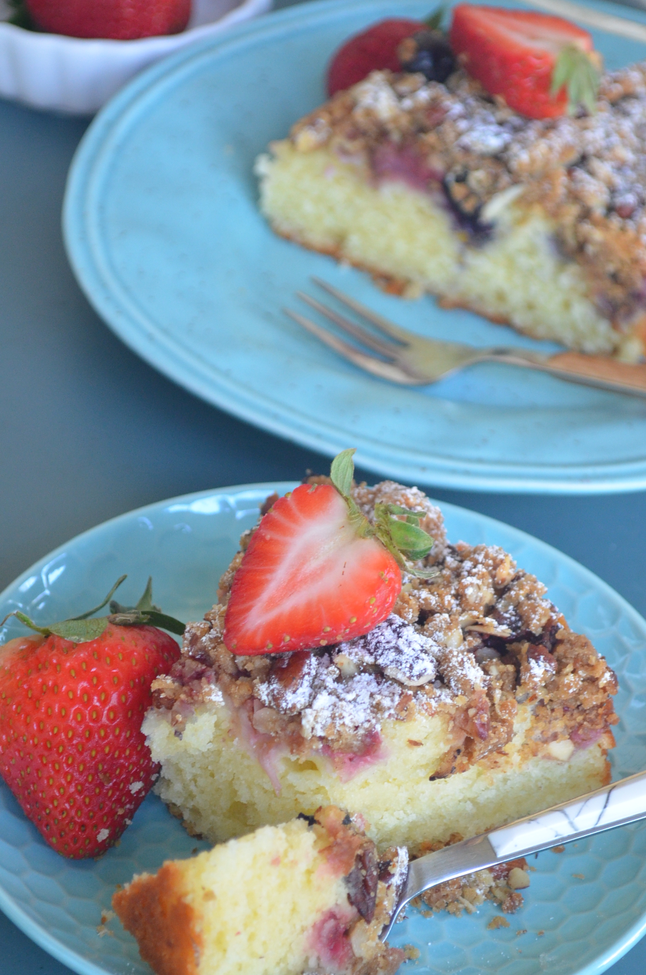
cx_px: 365
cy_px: 546
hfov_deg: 13.3
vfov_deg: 19.9
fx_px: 2775
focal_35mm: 103
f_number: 5.6
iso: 1100
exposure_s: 1/60
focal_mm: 55
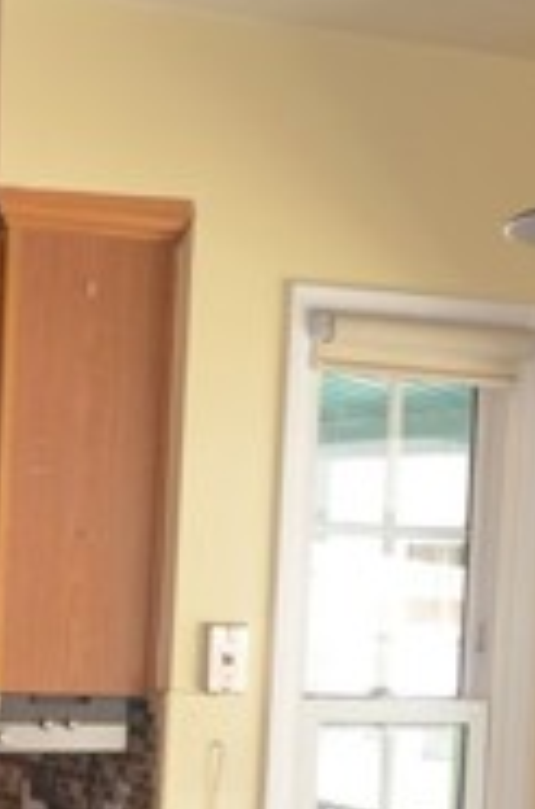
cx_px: 22
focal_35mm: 93
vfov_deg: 21.1
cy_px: 826
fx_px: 2085
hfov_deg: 14.4
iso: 360
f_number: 3.5
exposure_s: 1/125
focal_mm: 18
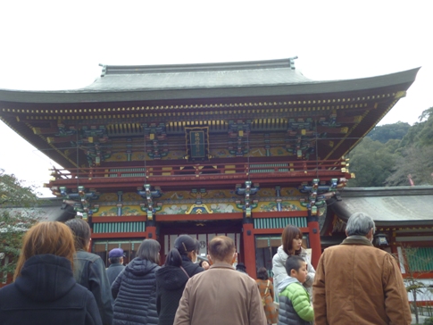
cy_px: 153
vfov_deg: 46.8
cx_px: 202
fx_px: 375
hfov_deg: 59.9
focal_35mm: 30
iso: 100
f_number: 3.1
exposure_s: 1/100
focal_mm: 5
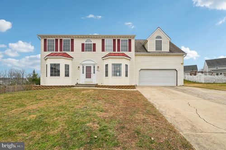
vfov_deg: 81.2
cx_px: 113
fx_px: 88
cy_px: 75
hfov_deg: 104.3
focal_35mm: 14
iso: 100
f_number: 8
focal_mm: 14
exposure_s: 1/160
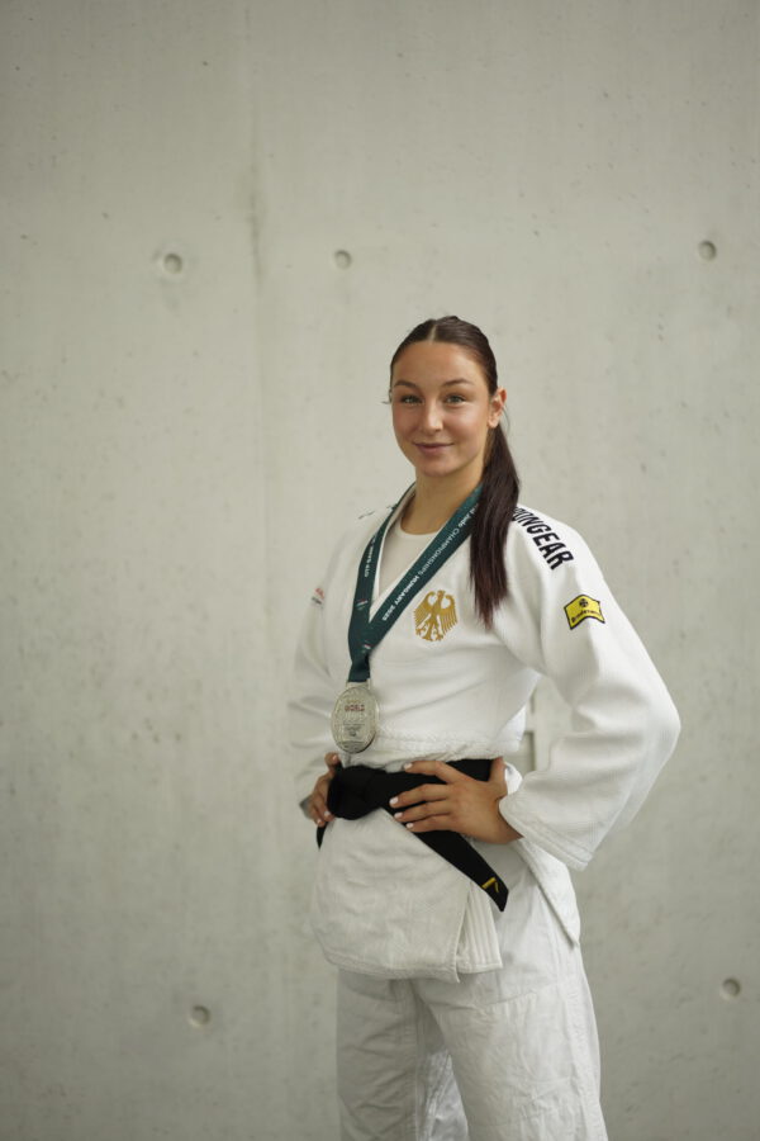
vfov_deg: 36.2
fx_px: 1742
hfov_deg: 24.6
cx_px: 380
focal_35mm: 55
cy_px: 570
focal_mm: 55
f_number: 1.8
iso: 100
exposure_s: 1/500
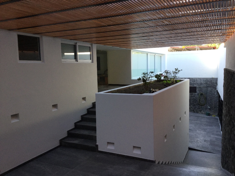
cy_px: 88
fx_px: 210
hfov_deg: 58.4
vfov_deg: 45.4
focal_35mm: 31
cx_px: 118
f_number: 2.4
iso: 40
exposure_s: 1/120
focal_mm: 3.3
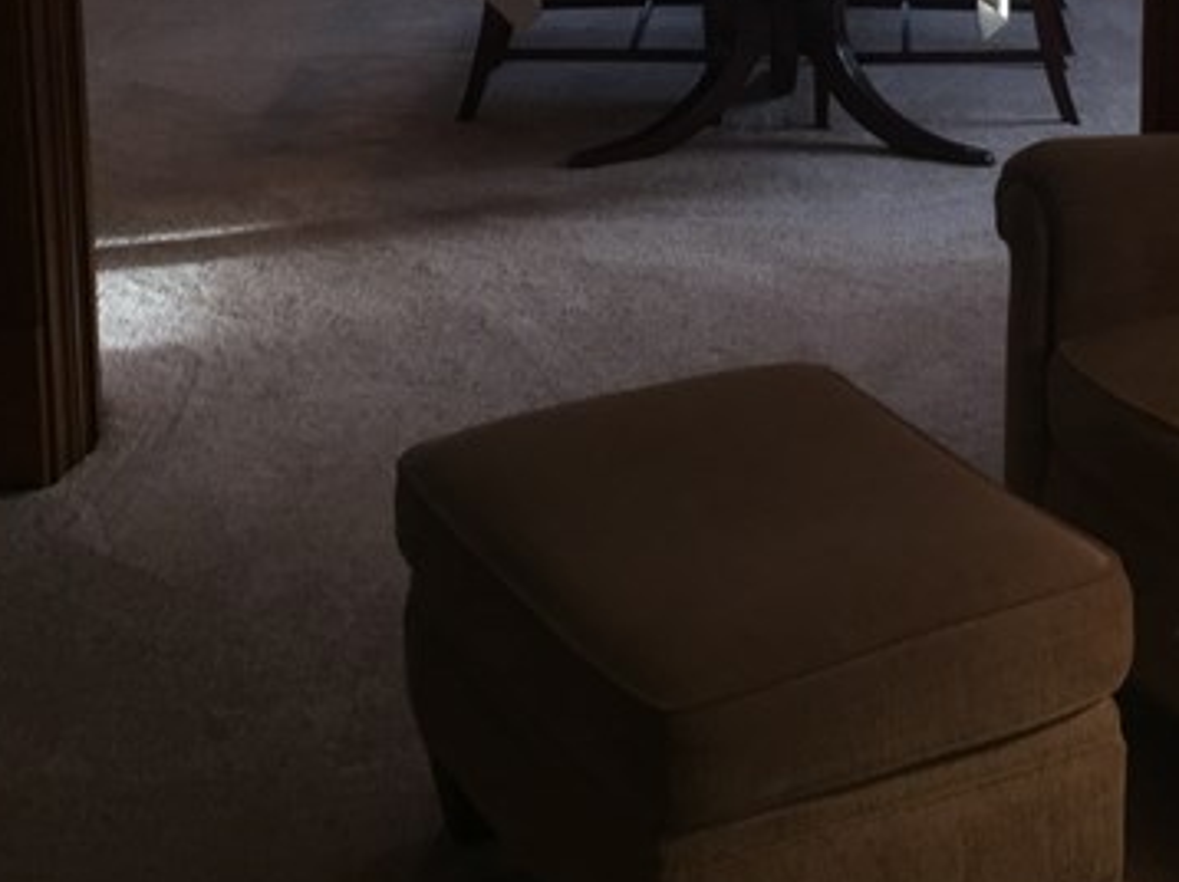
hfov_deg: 23.1
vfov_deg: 17.2
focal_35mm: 83
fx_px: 2825
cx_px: 1008
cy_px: -76
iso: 40
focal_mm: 4.15
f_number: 2.2
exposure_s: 1/30
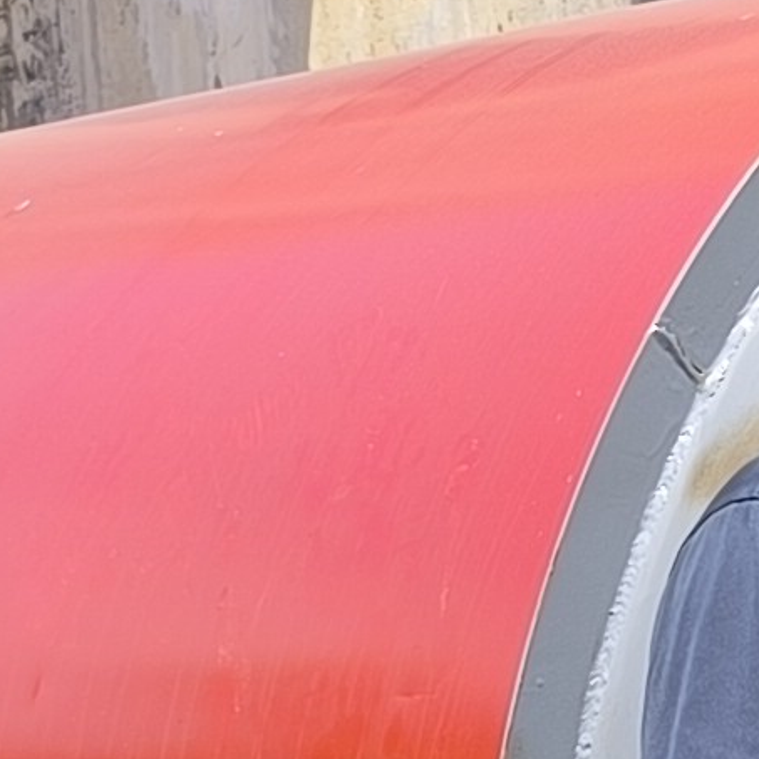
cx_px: 1469
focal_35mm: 183
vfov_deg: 9.1
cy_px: 1359
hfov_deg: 9.0
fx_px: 4540
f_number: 1.65
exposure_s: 1/402
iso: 50
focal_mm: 6.14
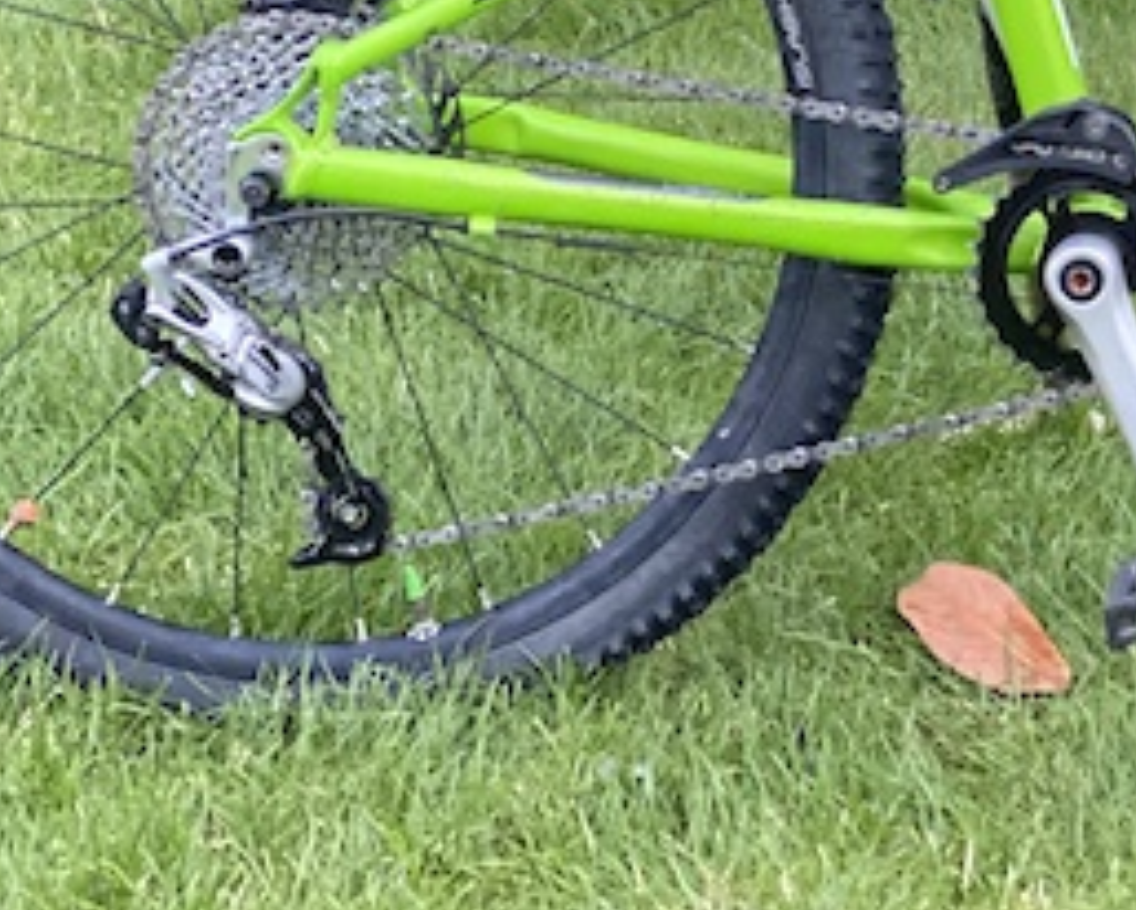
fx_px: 5316
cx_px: 1344
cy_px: -283
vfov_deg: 9.6
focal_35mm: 158
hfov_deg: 11.9
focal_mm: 6
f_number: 2
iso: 250
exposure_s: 1/90
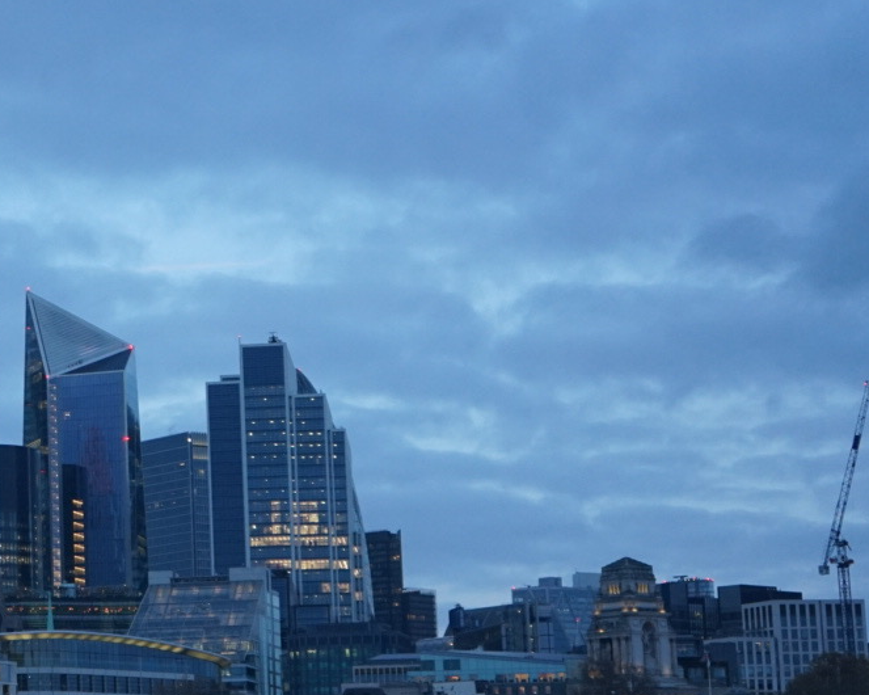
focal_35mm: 103
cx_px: -177
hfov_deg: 17.7
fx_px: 2648
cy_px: 349
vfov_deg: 14.9
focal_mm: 45
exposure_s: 1/160
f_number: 4.5
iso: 1250
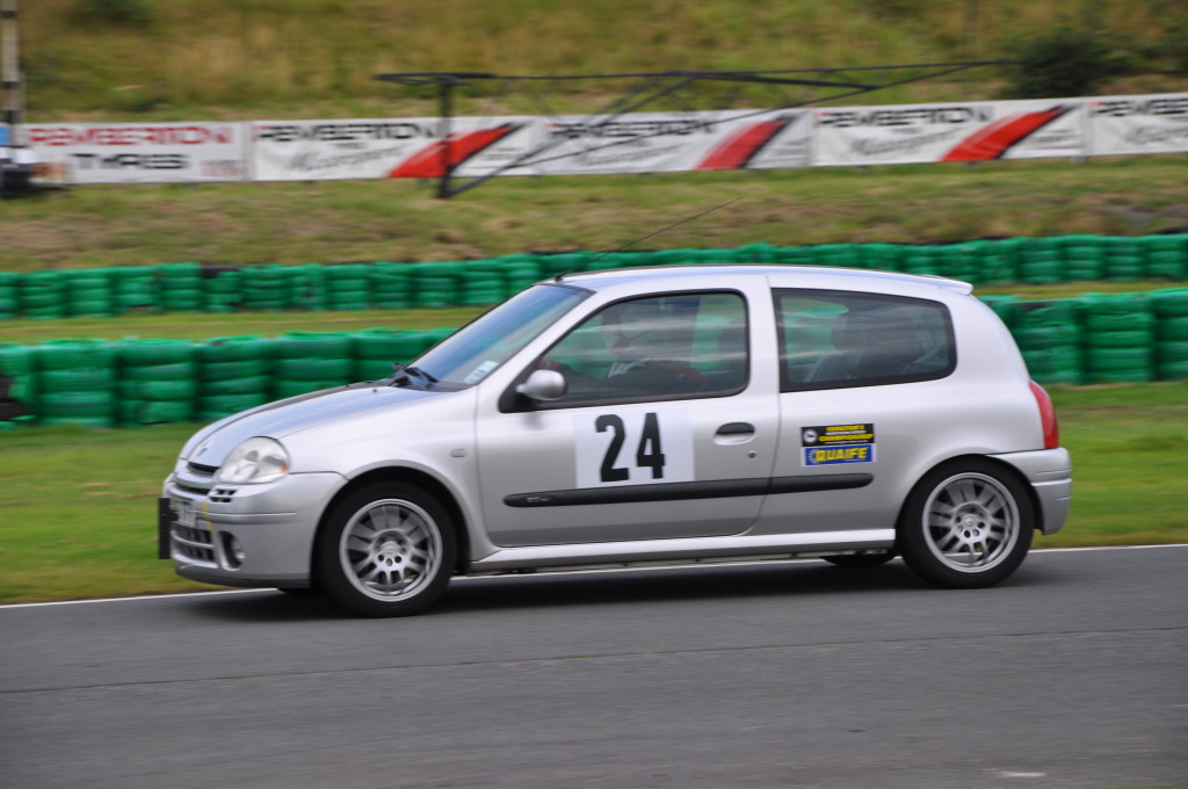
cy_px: 394
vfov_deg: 8.7
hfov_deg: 13.1
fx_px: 5191
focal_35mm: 158
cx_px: 594
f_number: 9
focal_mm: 105
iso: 200
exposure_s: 1/320
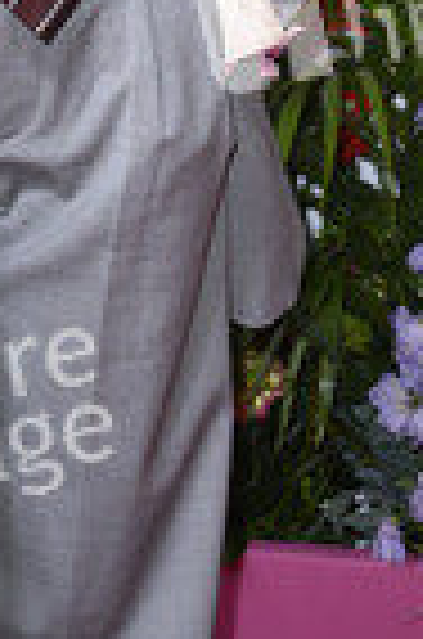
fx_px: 5242
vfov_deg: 6.9
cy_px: -238
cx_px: 14
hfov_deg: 4.6
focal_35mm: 296
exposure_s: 1/250
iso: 640
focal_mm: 105
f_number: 5.6
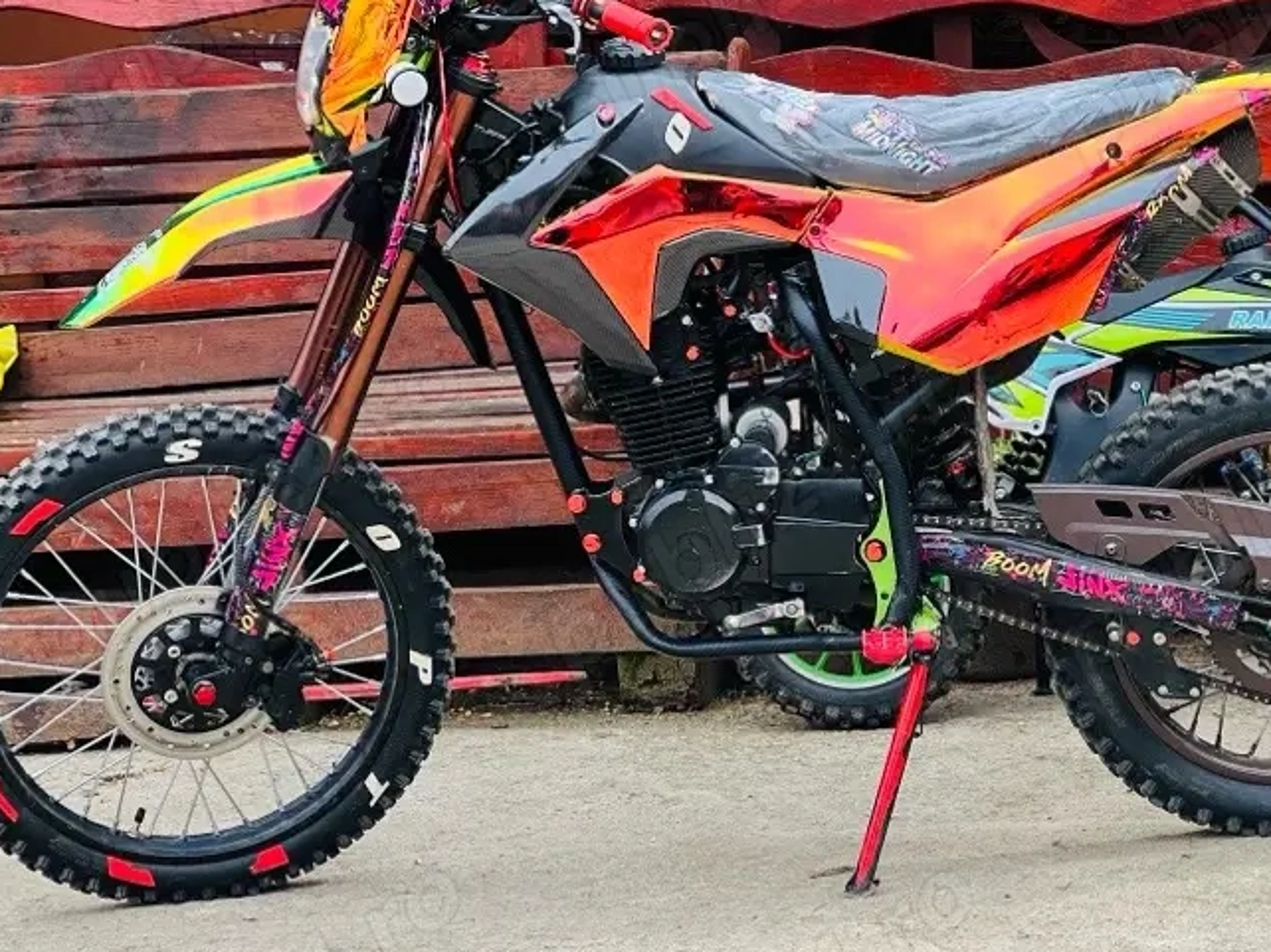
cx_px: 891
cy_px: 528
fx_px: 4404
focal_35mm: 120
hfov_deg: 16.4
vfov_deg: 12.3
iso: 25
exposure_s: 1/121
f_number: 2.8
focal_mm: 9
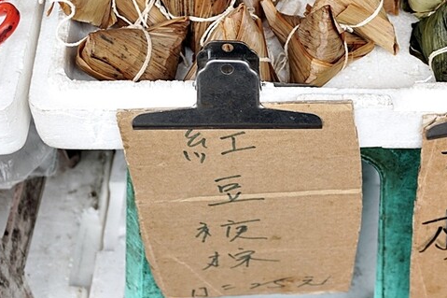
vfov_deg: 18.7
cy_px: 51
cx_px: 342
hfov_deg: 27.7
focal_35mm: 72
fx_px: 892
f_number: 4.5
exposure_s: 1/160
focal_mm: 27
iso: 125
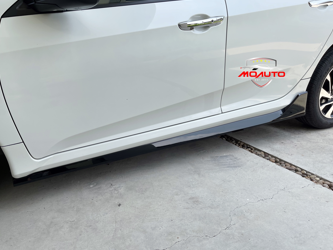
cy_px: 116
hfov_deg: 63.4
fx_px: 269
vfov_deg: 49.7
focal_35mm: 28
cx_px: 154
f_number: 1.6
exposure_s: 1/1140
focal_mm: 5.1
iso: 32
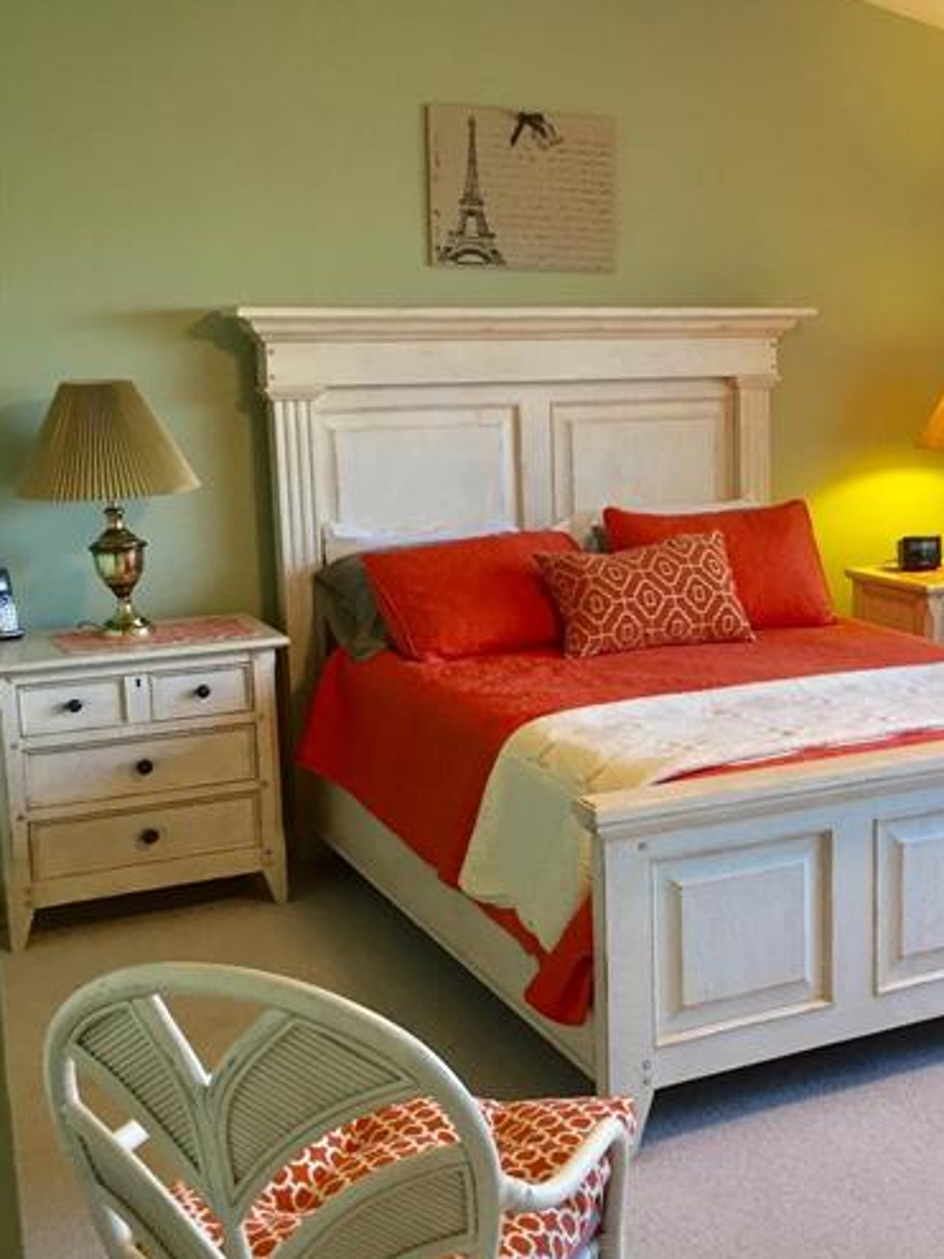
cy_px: 636
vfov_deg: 42.1
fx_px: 1637
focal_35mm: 45
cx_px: 723
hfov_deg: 31.5
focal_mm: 4.15
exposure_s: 1/30
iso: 80
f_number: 2.2
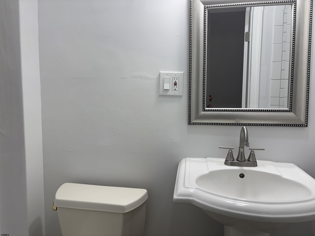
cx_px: 158
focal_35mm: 26
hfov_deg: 67.3
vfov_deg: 53.1
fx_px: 237
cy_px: 118
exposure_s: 1/120
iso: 50
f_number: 1.6
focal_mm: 5.96
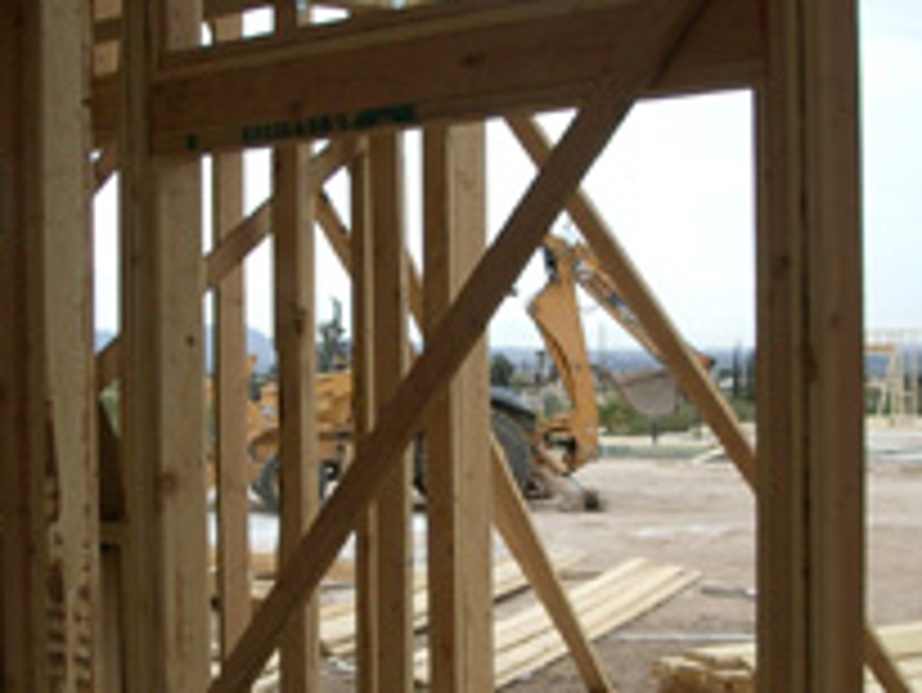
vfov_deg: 19.1
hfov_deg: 25.3
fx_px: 2052
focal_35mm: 77
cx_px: 463
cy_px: 405
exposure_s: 1/320
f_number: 2.6
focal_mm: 5.8
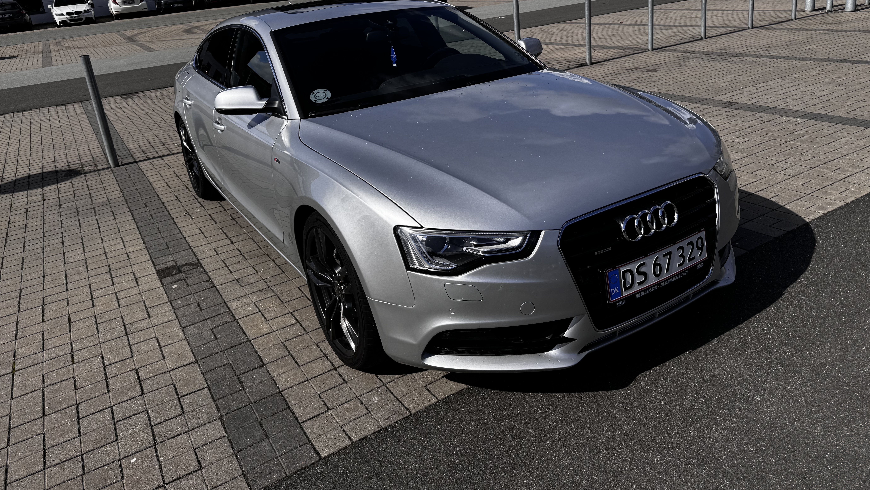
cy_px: 177
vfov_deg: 42.5
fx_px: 623
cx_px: 445
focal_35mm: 27
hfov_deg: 69.9
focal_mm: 6.76
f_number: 1.78
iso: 80
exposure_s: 1/5348
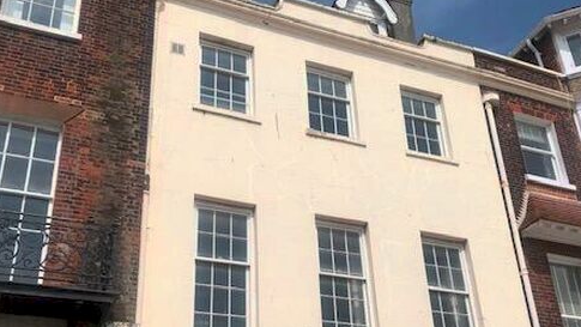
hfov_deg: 46.3
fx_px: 678
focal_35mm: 44
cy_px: 235
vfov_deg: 26.8
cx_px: 319
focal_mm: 3.99
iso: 25
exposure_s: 1/4808
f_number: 1.8
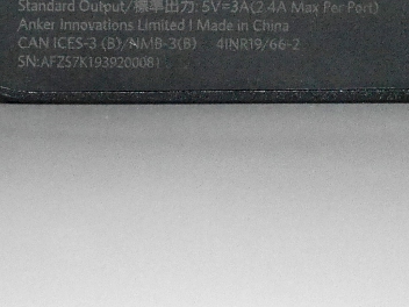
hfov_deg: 10.3
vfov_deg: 7.7
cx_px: 342
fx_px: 2257
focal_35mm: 191
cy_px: -26
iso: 2500
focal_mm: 42
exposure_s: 1/80
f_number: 5.6
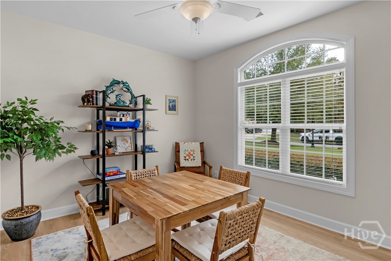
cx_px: 196
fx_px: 179
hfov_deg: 95.0
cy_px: 130
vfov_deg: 72.0
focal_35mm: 16
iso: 100
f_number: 7.1
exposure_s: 1/8
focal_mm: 11
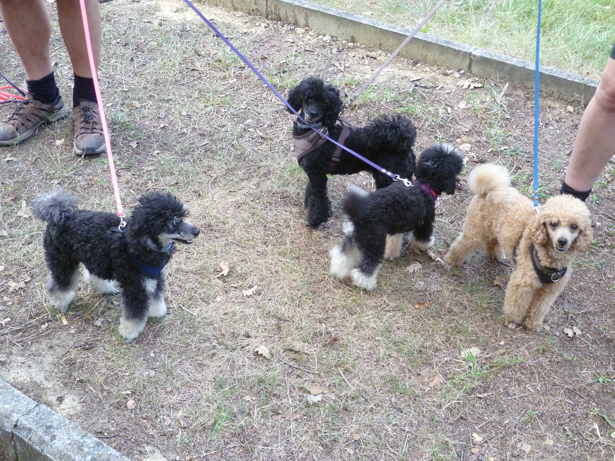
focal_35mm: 45
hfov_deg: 42.1
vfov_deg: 32.2
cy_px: 230
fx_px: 799
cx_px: 308
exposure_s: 1/80
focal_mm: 8
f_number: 3.4
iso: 320
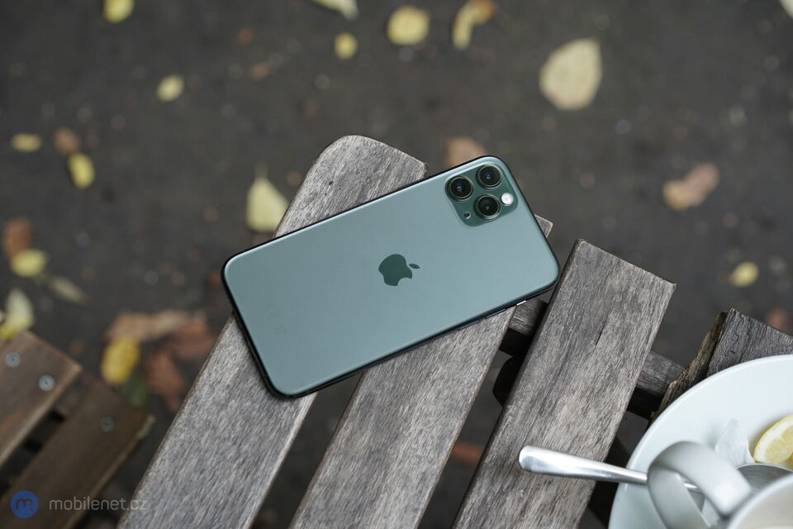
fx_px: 1211
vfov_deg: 24.6
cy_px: 264
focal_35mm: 55
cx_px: 396
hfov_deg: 36.2
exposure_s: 1/200
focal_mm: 55
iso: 1000
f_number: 4.5
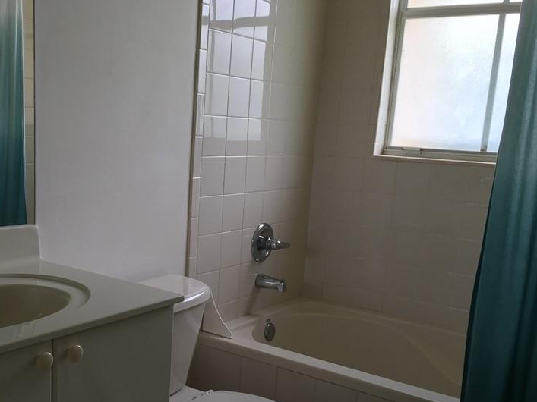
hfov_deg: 44.4
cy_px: 260
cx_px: 201
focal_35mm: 42
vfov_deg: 34.1
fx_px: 651
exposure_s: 1/120
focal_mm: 4.15
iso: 50
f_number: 2.2
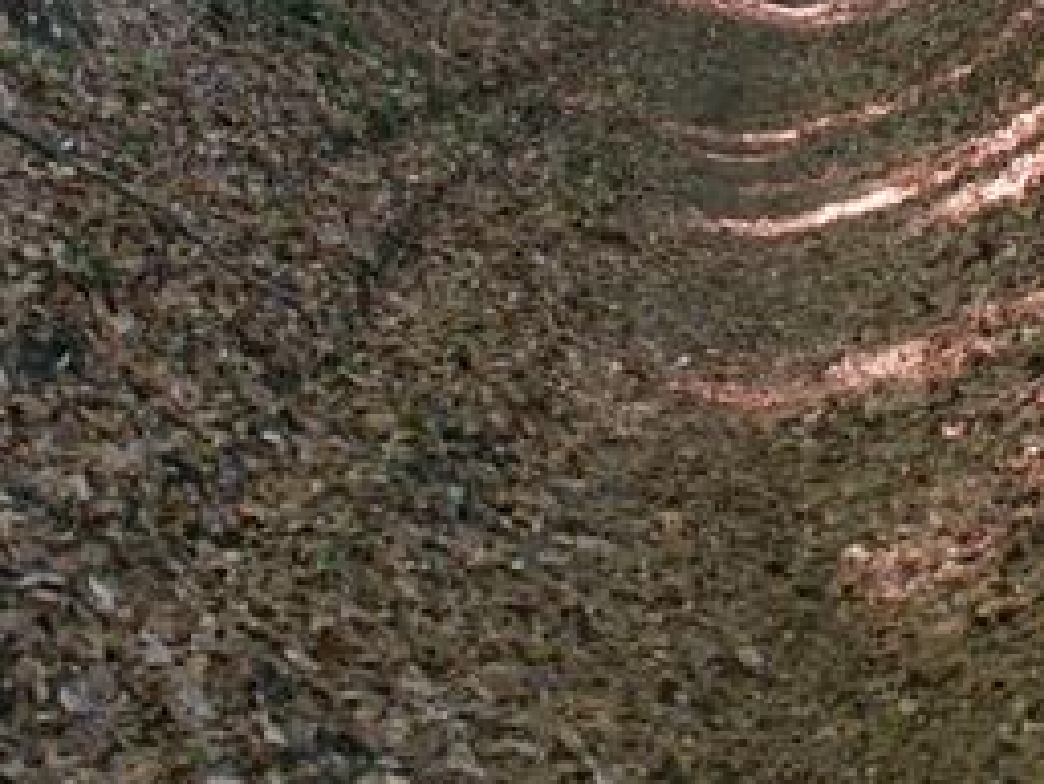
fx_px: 2625
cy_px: -81
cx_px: 837
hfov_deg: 22.2
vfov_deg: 16.5
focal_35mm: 87
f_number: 2.8
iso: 160
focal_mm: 5.86
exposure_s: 1/30
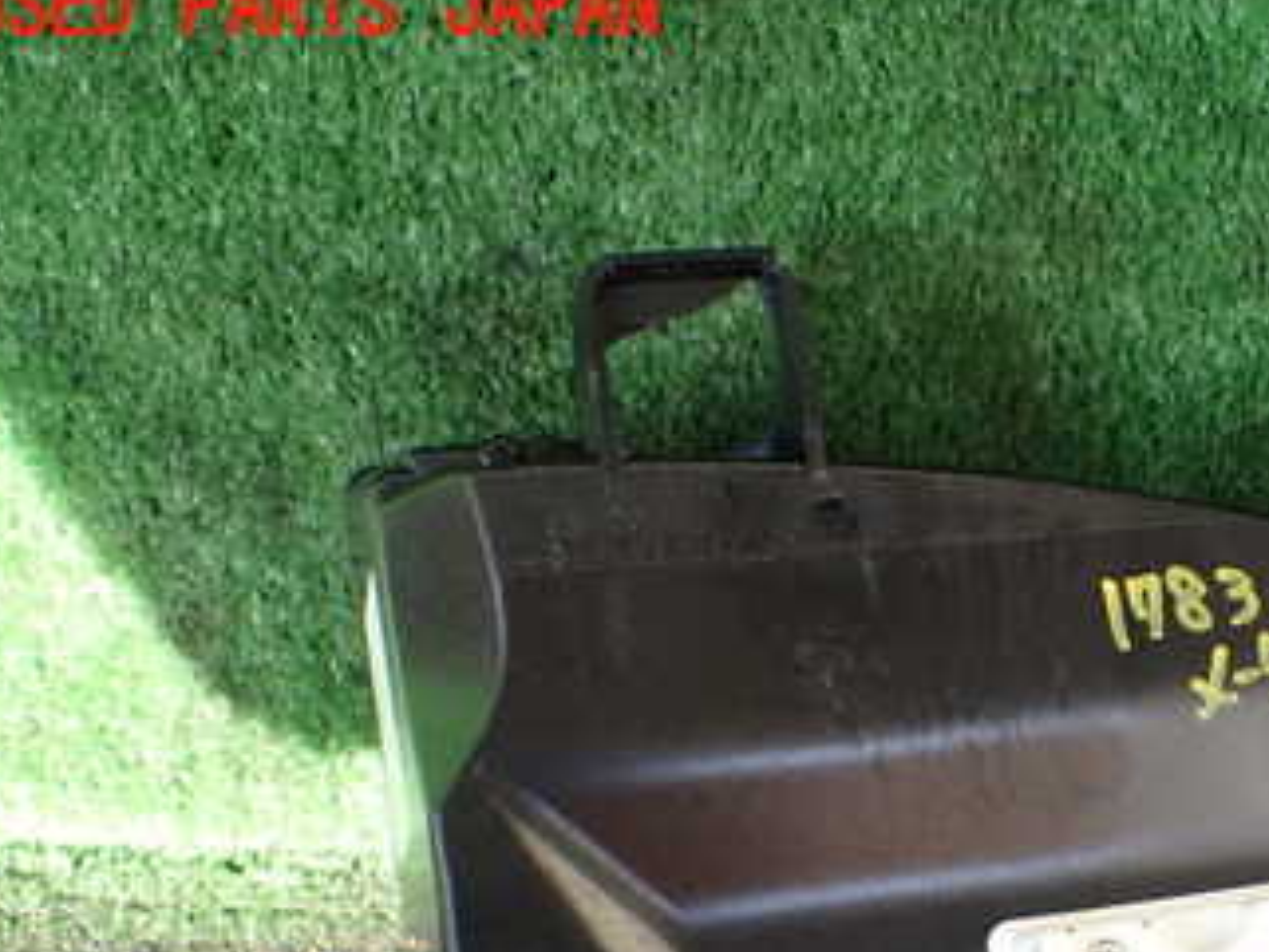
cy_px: 849
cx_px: 1127
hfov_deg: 32.7
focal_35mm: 56
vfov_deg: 25.3
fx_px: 2054
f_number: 2.3
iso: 100
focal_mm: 5.4
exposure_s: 1/125
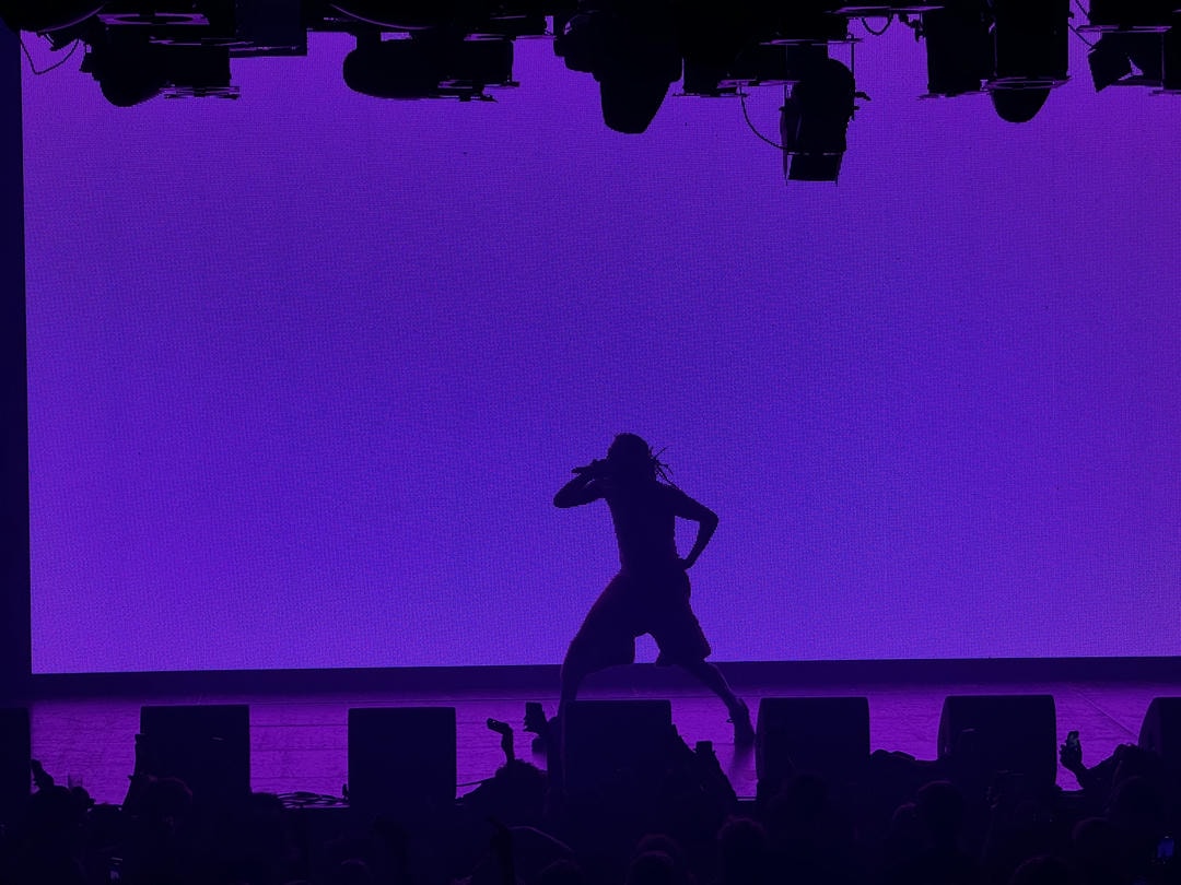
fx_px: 4094
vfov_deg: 12.3
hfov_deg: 16.4
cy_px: 442
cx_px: 590
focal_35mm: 120
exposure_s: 1/162
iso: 50
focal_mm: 15.66
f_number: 2.8
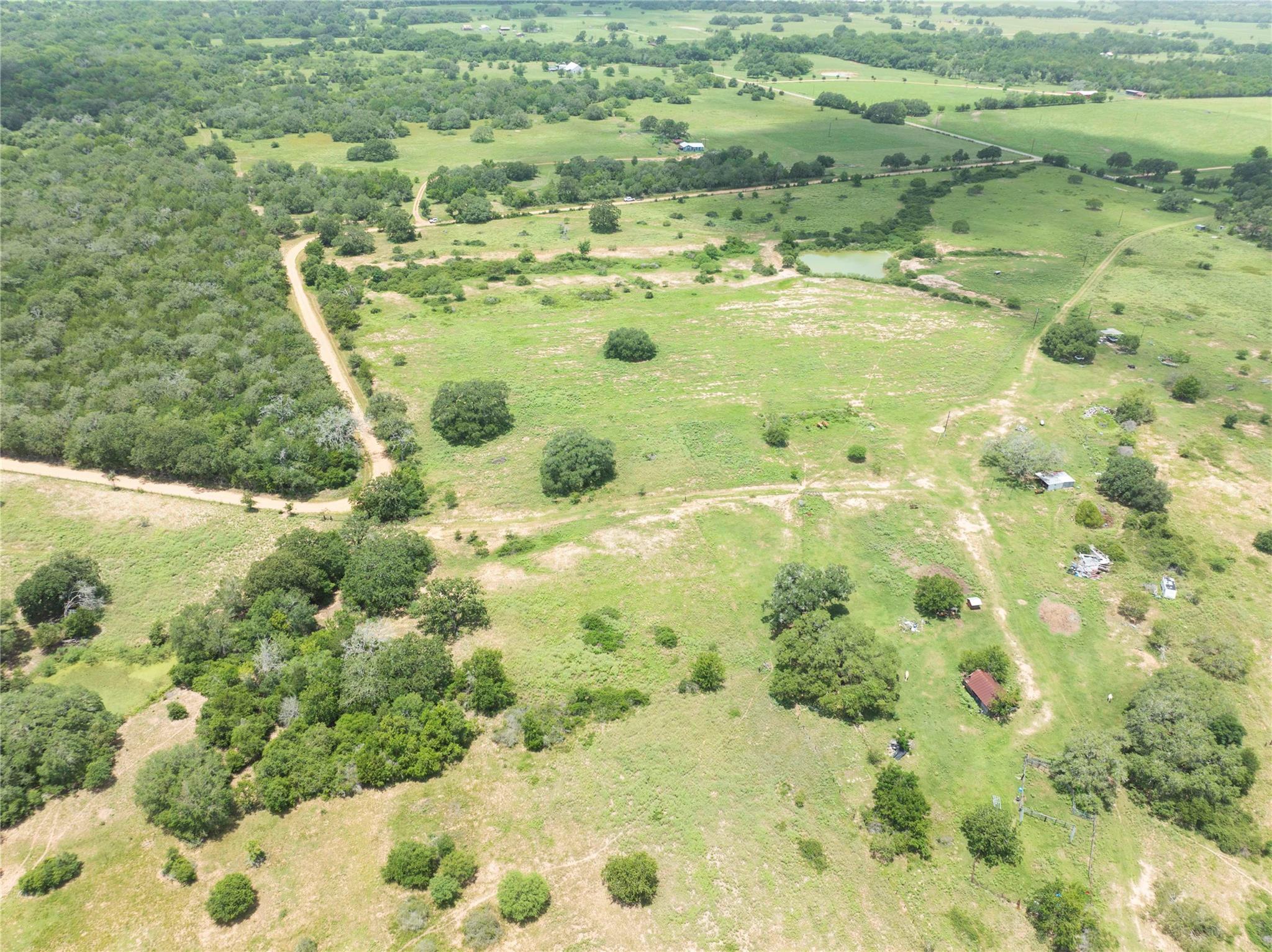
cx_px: 636
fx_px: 881
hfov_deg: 71.6
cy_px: 476
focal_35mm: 24
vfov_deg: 56.8
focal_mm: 12.29
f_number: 2.8
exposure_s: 1/1000
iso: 100
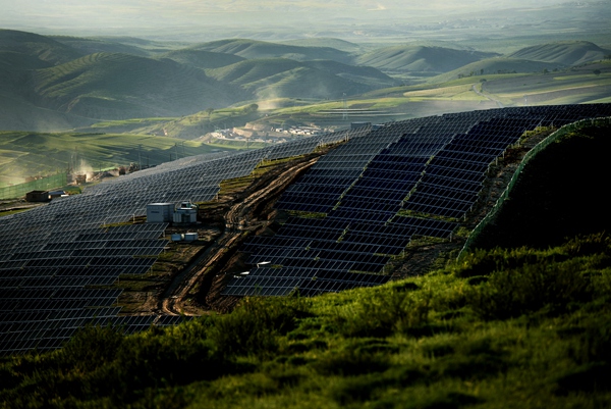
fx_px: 3567
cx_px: 306
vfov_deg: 6.6
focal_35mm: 210
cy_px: 204
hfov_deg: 9.8
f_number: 5.6
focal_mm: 210
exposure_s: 1/500
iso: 100
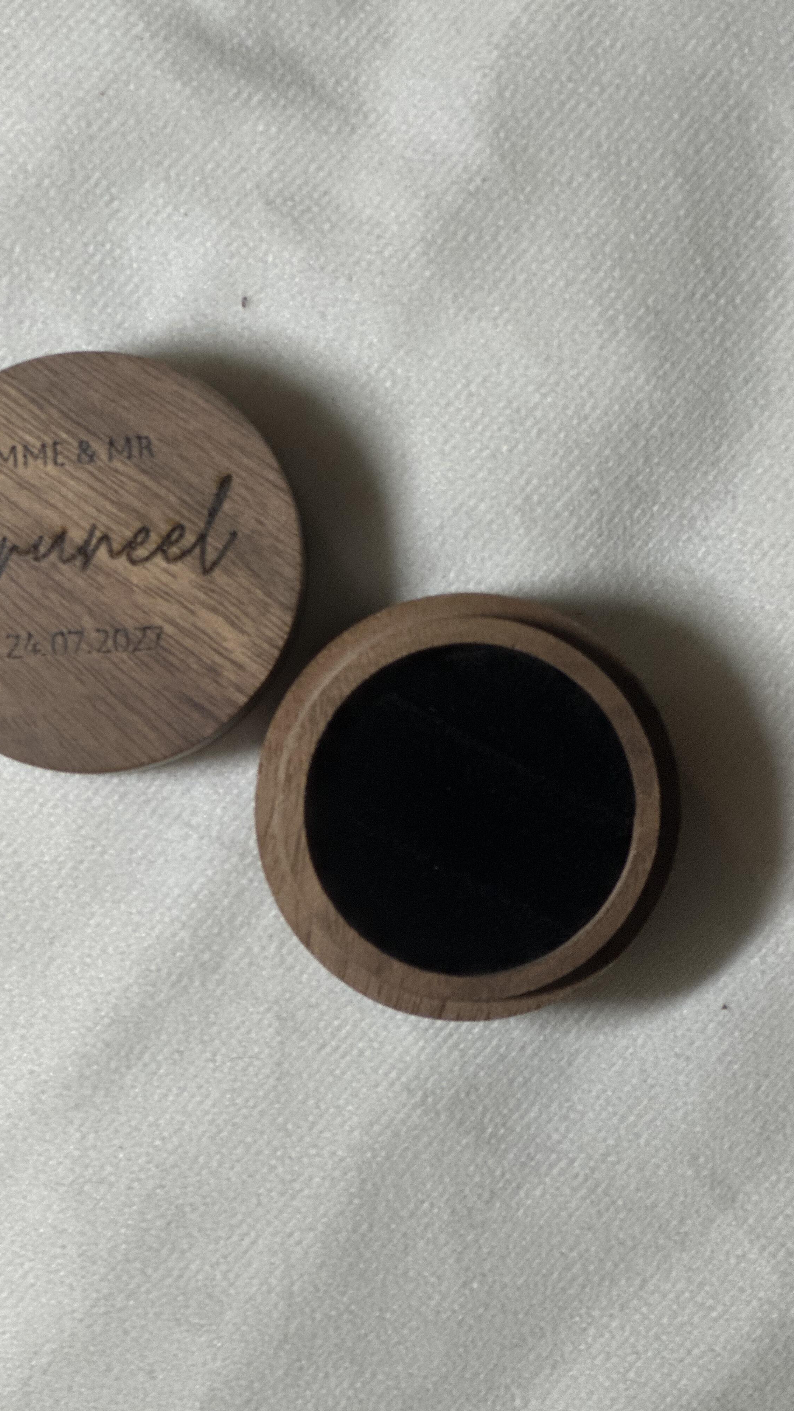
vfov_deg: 25.3
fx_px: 3144
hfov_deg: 14.4
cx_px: 270
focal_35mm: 84
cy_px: 706
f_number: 2.8
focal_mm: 9
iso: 200
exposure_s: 1/121
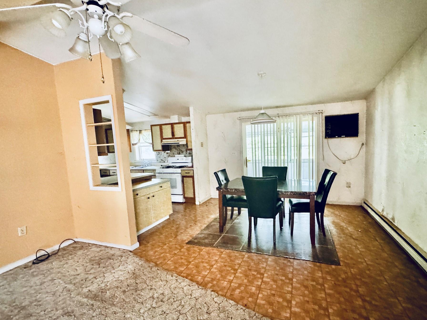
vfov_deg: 78.1
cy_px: 167
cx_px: 236
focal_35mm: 16
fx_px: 197
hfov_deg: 94.1
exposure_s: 1/60
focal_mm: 2.22
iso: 1000
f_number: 2.2
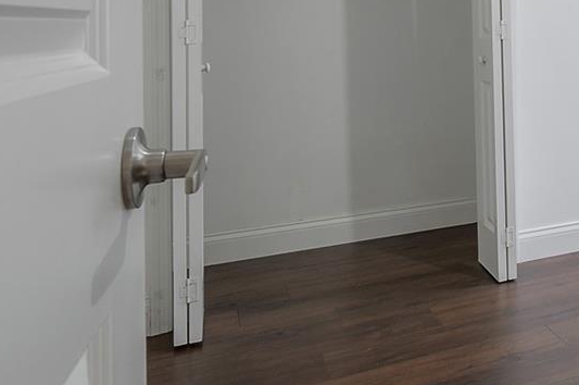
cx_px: 725
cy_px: 16
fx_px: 675
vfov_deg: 30.0
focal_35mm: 42
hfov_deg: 34.9
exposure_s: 1/15
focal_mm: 14
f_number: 9
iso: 320
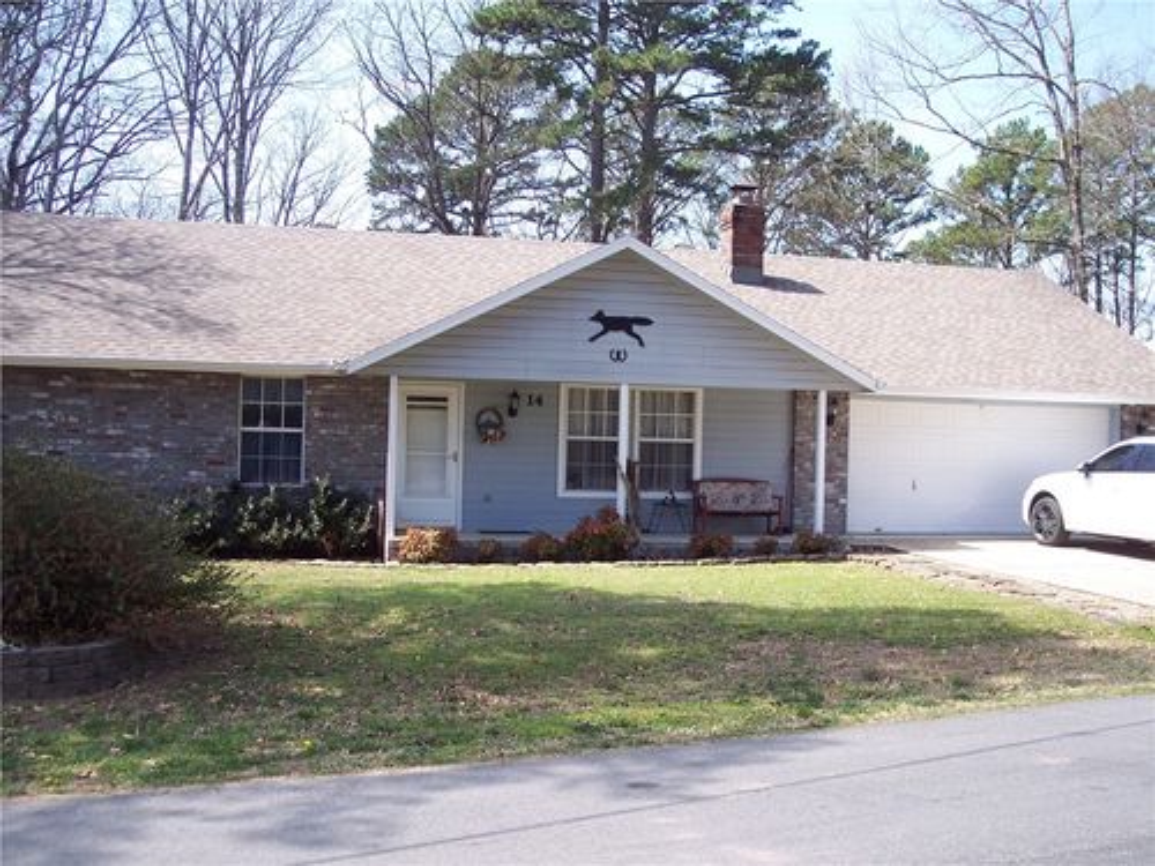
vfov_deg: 36.8
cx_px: 578
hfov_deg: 47.9
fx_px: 1301
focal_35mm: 39
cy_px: 433
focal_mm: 8
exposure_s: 1/350
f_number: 3.4
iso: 100
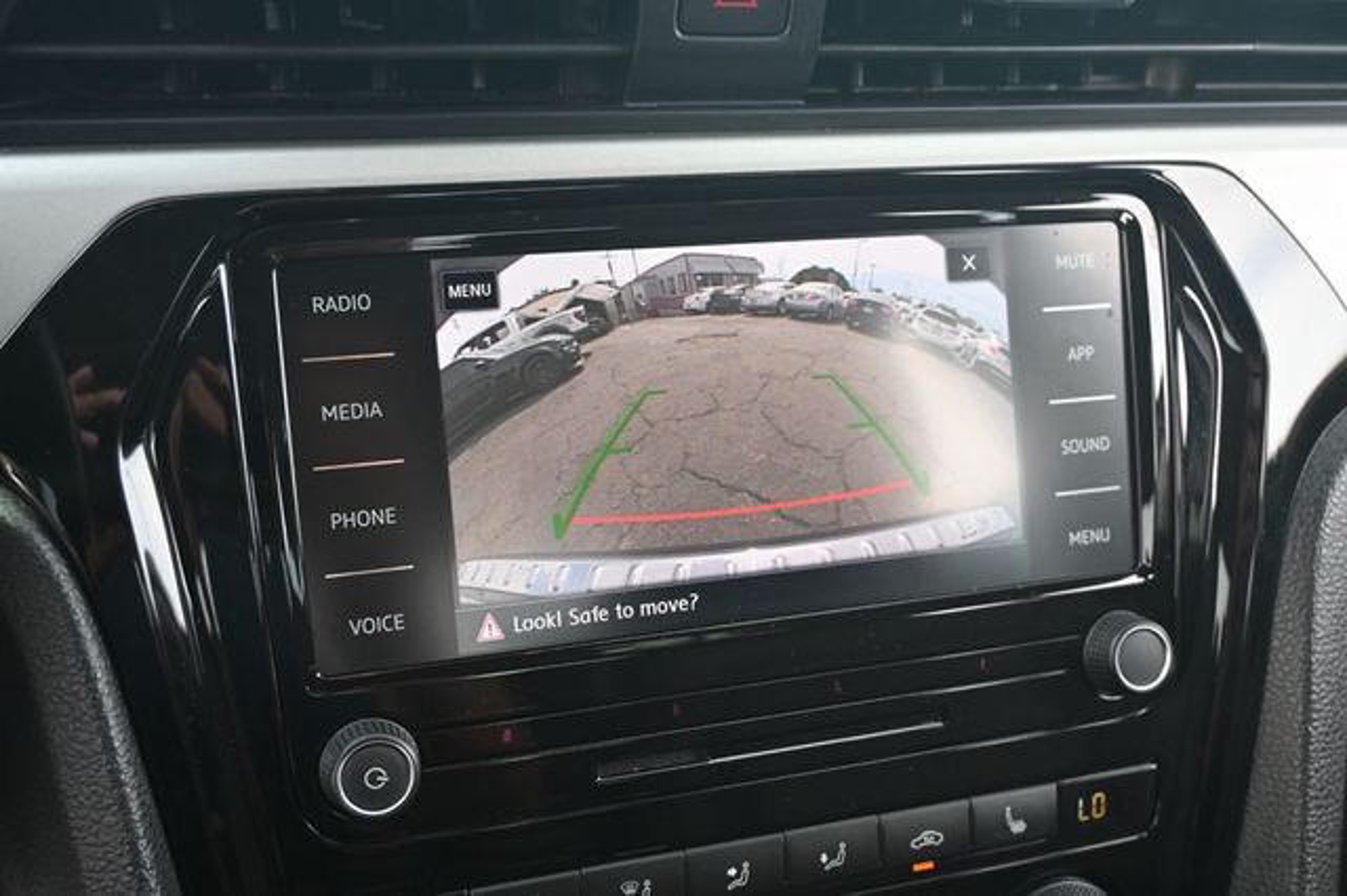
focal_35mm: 38
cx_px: 674
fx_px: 1402
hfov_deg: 51.3
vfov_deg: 35.5
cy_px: 448
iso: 450
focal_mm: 25
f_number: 4.2
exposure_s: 1/125
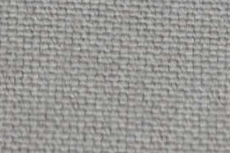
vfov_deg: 2.1
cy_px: -291
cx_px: 609
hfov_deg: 3.2
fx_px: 4115
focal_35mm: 644
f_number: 5.6
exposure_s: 1/60
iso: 400
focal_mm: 55
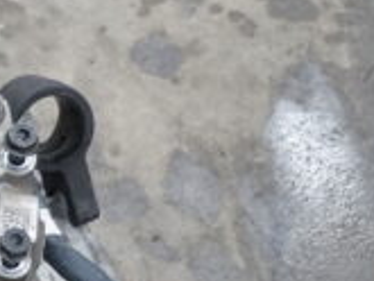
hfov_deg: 10.7
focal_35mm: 170
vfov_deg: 8.6
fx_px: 1838
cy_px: 346
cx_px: -363
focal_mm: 19
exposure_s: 1/60
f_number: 3.5
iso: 640
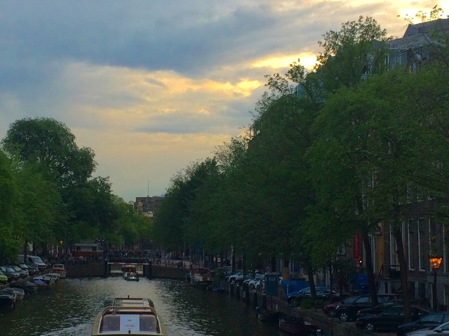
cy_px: 191
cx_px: 163
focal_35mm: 72
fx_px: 934
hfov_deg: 26.9
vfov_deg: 20.4
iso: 50
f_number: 2.2
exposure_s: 1/120
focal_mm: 4.15
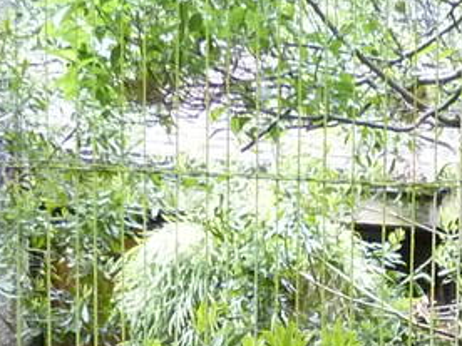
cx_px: 392
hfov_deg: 13.5
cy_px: 996
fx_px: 1935
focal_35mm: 145
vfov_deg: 8.7
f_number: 3.3
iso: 400
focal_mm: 4.1
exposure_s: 1/125
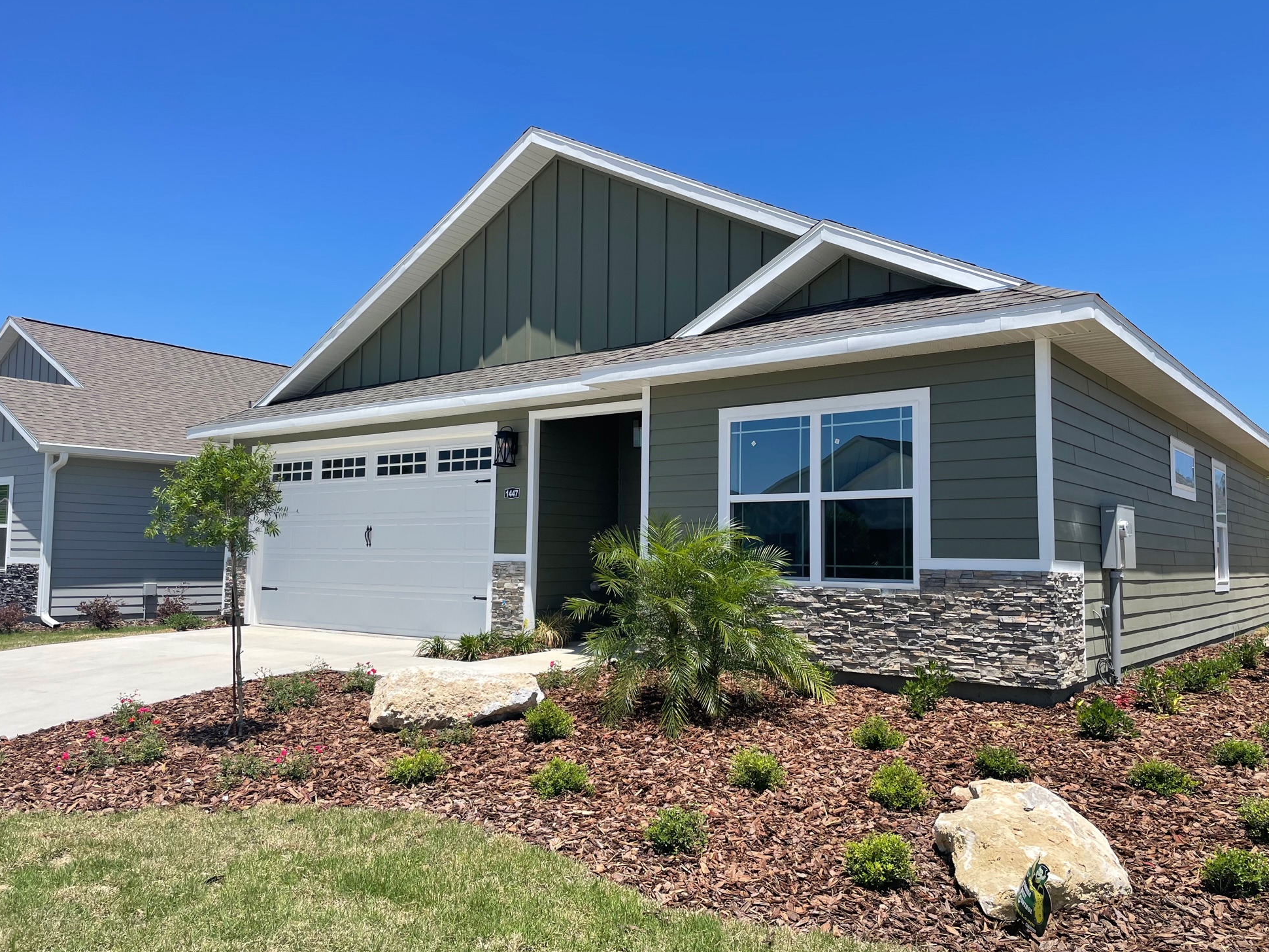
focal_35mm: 27
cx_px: 635
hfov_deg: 65.3
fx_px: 990
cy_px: 477
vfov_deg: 51.4
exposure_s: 1/3401
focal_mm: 4.2
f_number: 1.6
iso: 32
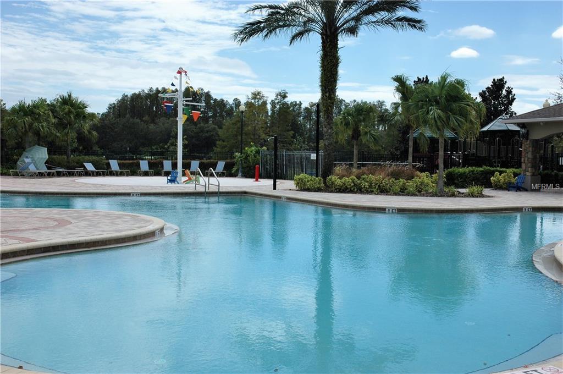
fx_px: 679
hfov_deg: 45.0
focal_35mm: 44
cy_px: 187
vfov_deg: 30.8
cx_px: 282
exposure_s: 1/500
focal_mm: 29
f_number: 11
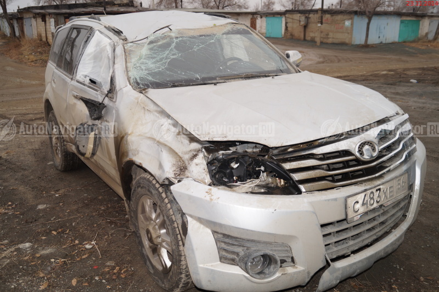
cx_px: 220
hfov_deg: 62.0
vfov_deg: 43.5
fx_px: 366
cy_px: 146
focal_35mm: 30
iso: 100
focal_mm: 20
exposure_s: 1/160
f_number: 4
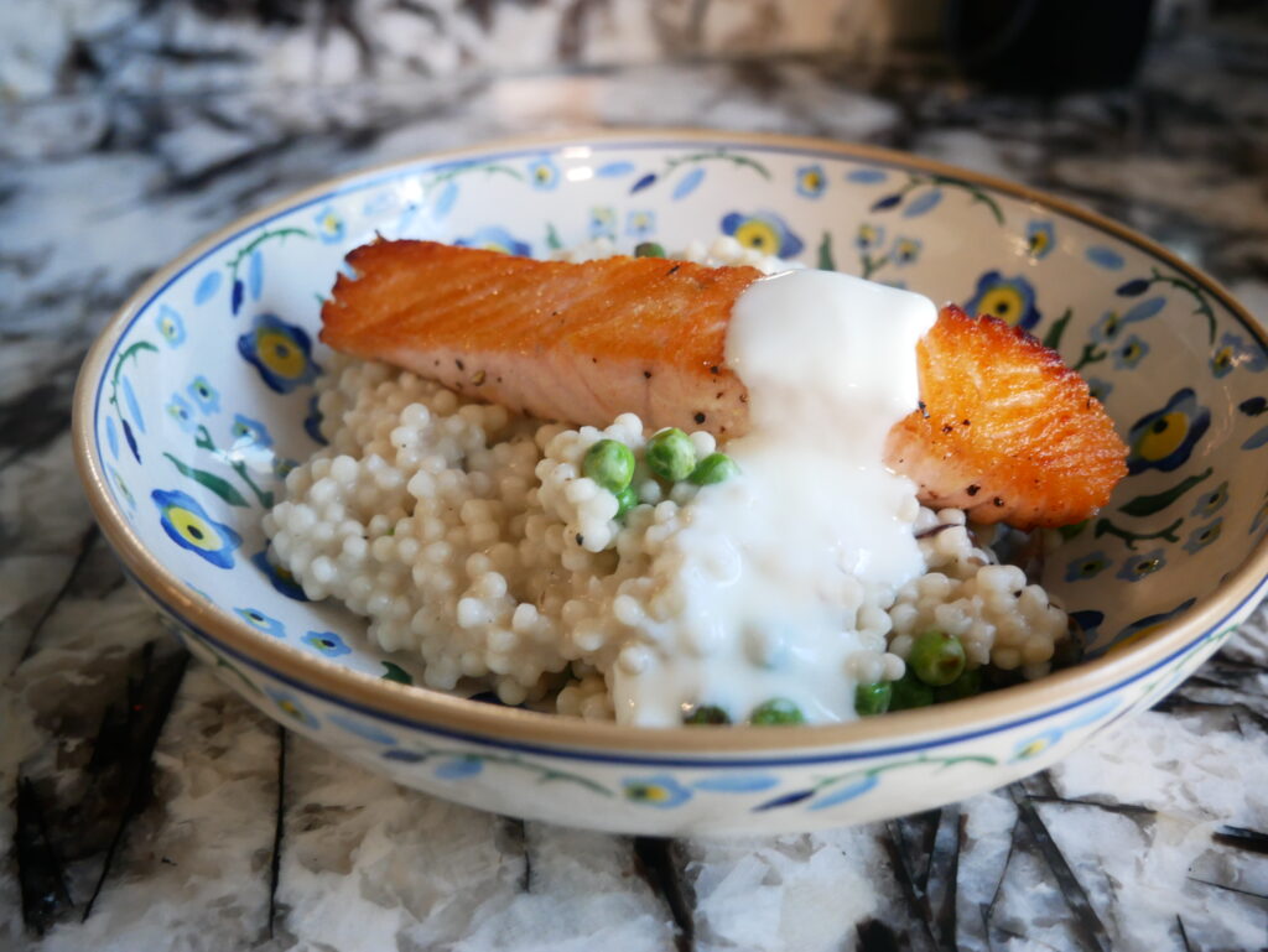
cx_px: 634
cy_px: 476
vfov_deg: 39.7
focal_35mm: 36
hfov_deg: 51.3
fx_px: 1319
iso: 1000
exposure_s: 1/60
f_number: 3.9
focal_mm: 18
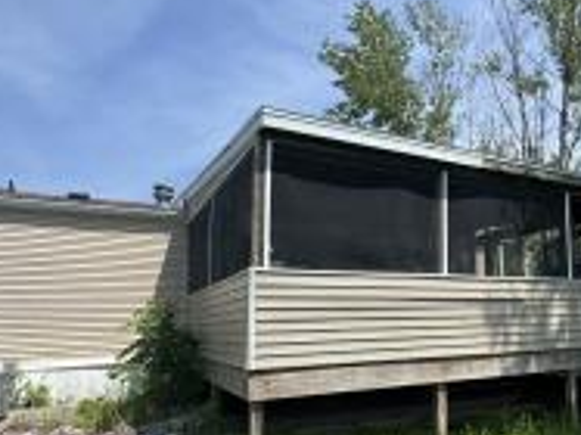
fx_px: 503
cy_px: 267
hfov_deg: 58.2
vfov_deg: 46.4
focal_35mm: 30
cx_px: 401
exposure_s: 1/1449
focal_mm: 2.22
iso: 50
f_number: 2.2
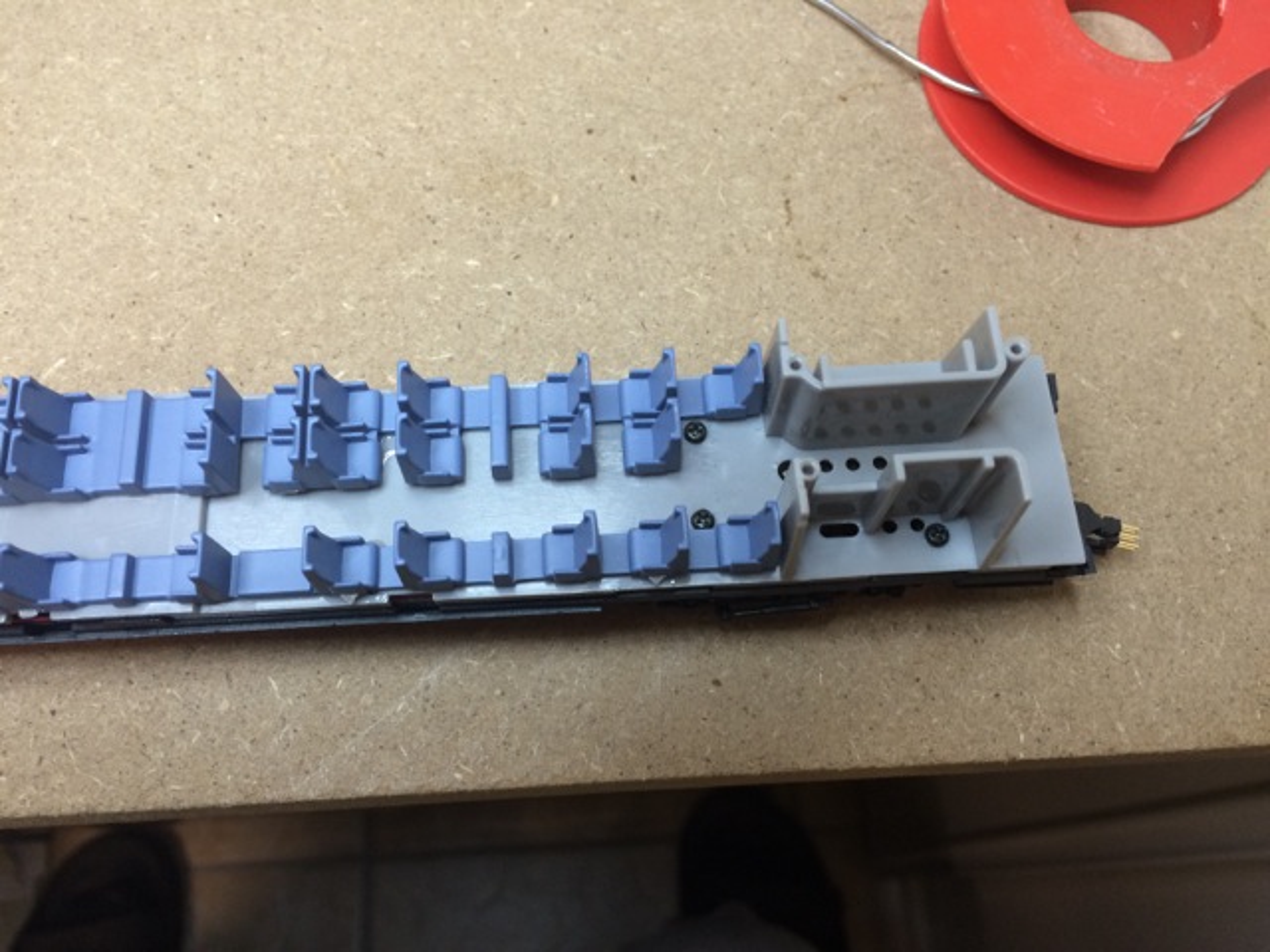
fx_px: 1064
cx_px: 635
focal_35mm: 29
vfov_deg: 48.2
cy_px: 476
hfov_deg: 61.7
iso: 64
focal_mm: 4.15
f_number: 2.2
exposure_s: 1/33
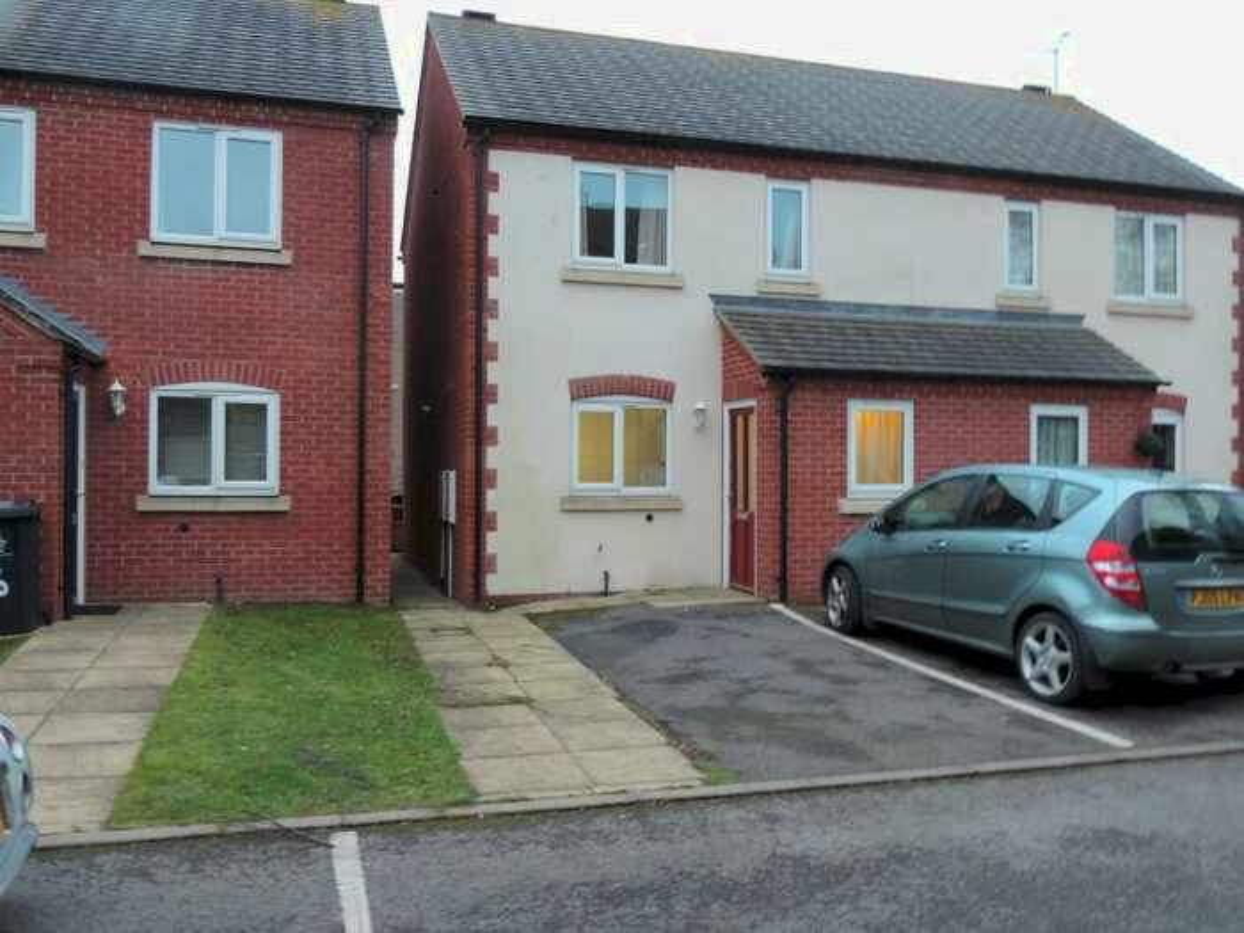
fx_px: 1078
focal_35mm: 30
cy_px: 466
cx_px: 622
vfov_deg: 46.8
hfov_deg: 60.0
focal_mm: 5.3
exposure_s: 1/25
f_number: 3.1
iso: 400
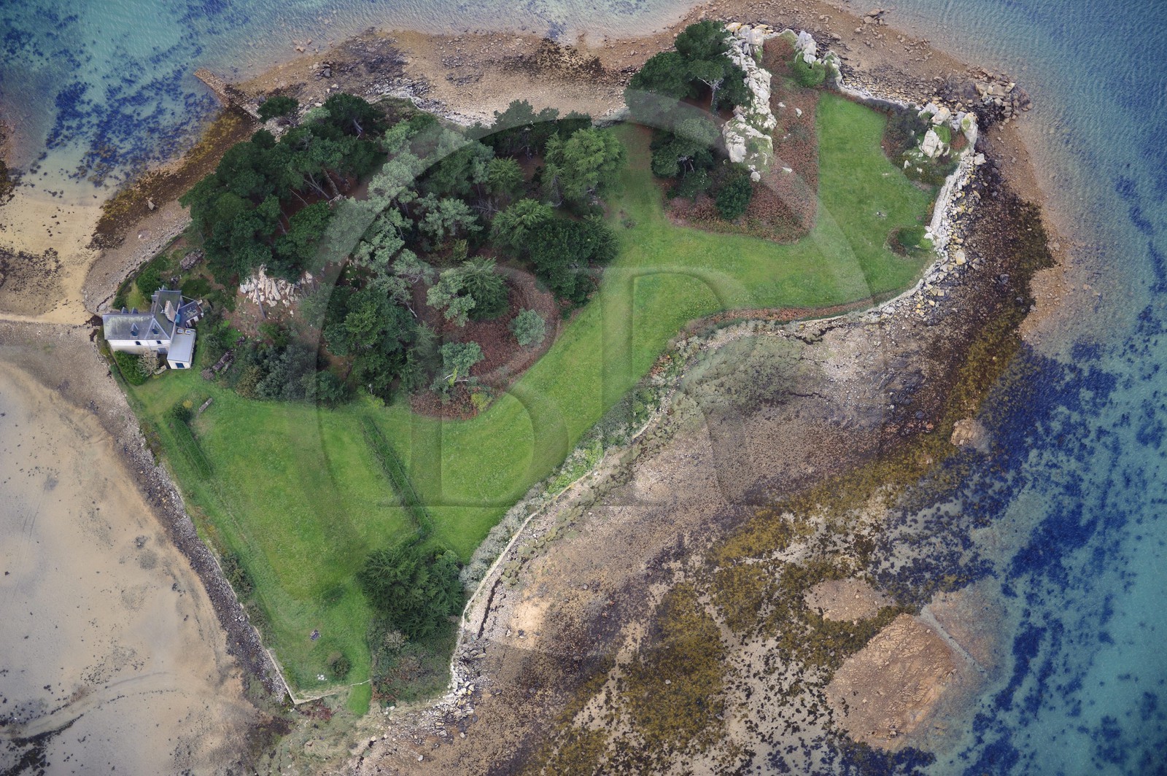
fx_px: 1943
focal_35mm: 60
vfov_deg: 22.6
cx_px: 584
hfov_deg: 33.4
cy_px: 388
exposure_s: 1/1000
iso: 640
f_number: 2.8
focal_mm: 60
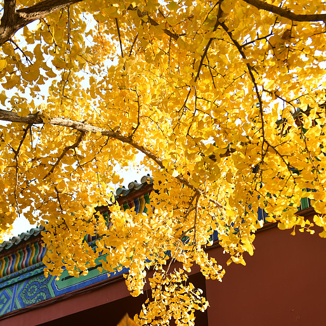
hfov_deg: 37.5
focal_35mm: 45
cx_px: 158
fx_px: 479
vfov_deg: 36.5
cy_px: 251
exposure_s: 1/200
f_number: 5
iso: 250
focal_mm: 34
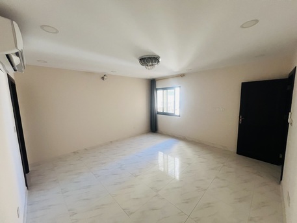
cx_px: 148
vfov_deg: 89.9
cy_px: 112
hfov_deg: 106.2
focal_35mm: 13
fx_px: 112
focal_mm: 1.57
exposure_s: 1/99
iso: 250
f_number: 1.8
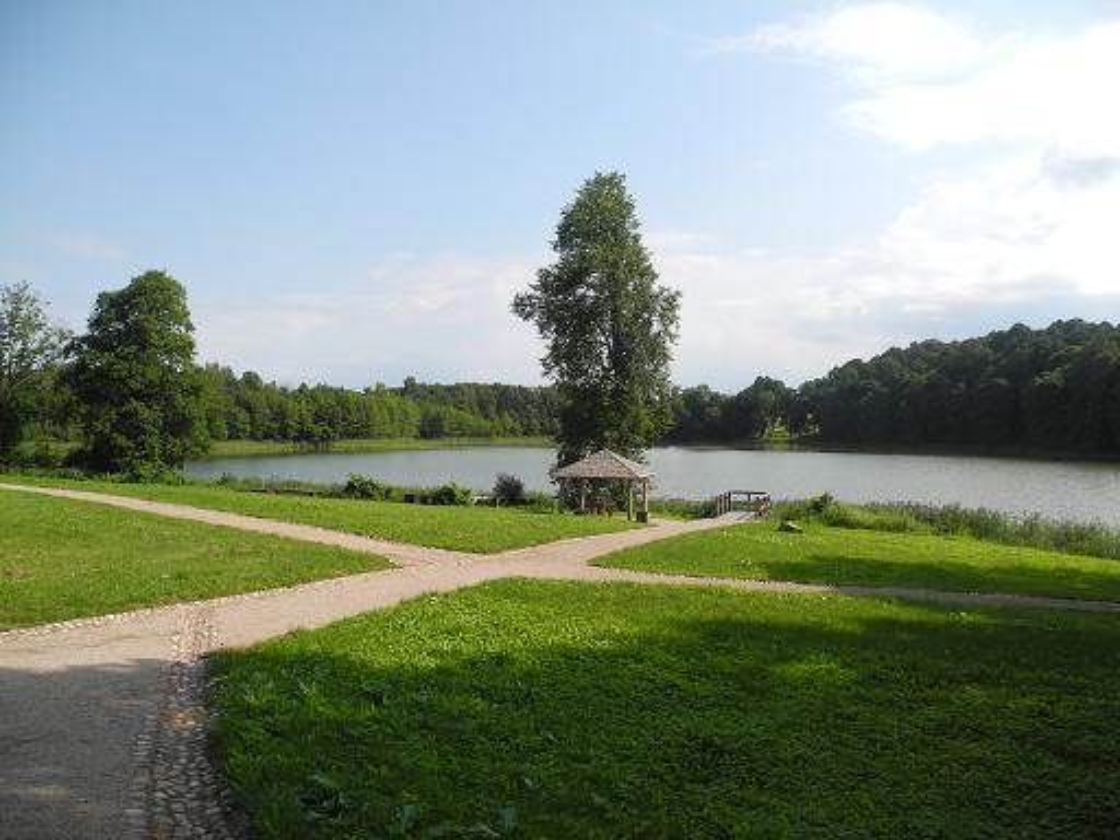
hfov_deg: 63.4
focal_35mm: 28
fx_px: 906
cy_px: 420
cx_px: 560
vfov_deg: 49.7
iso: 100
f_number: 3.5
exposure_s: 1/1000
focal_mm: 6
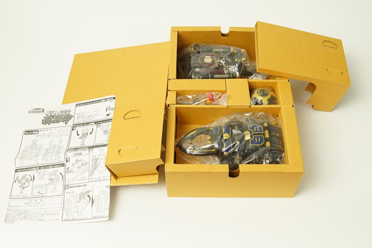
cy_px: 124
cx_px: 186
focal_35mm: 42
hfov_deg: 46.4
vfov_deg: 31.9
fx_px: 434
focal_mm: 28
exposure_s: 1/20
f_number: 10
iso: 1250
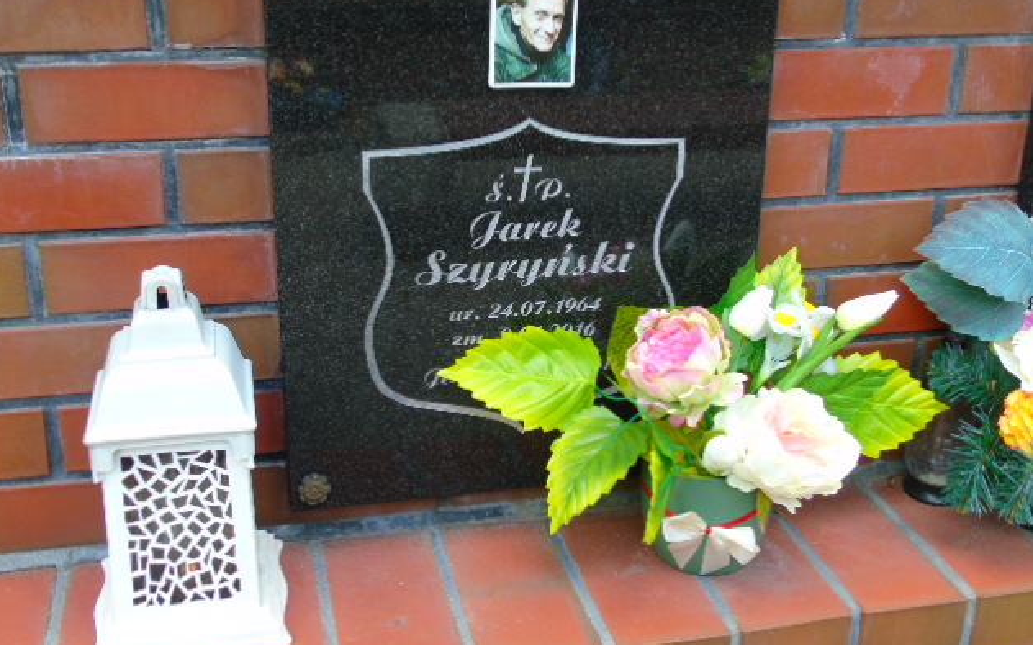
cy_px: 293
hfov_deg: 46.2
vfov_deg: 29.8
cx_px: 512
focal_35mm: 43
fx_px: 1210
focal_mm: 7.1
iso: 80
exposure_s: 1/60
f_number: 3.9
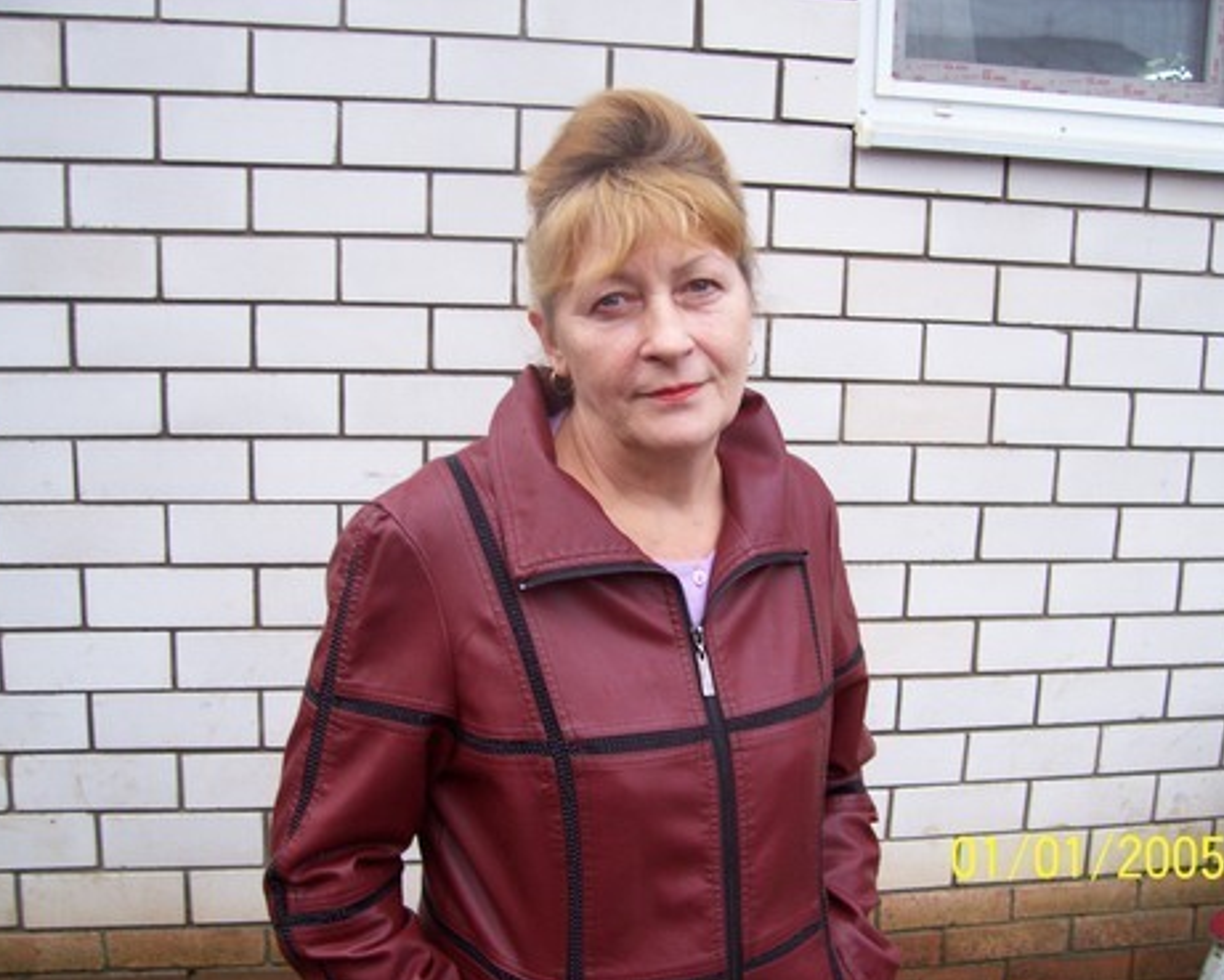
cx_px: 629
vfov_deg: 41.2
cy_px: 493
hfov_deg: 50.3
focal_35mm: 36
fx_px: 1304
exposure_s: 1/32
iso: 104
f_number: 2.7
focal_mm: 5.6
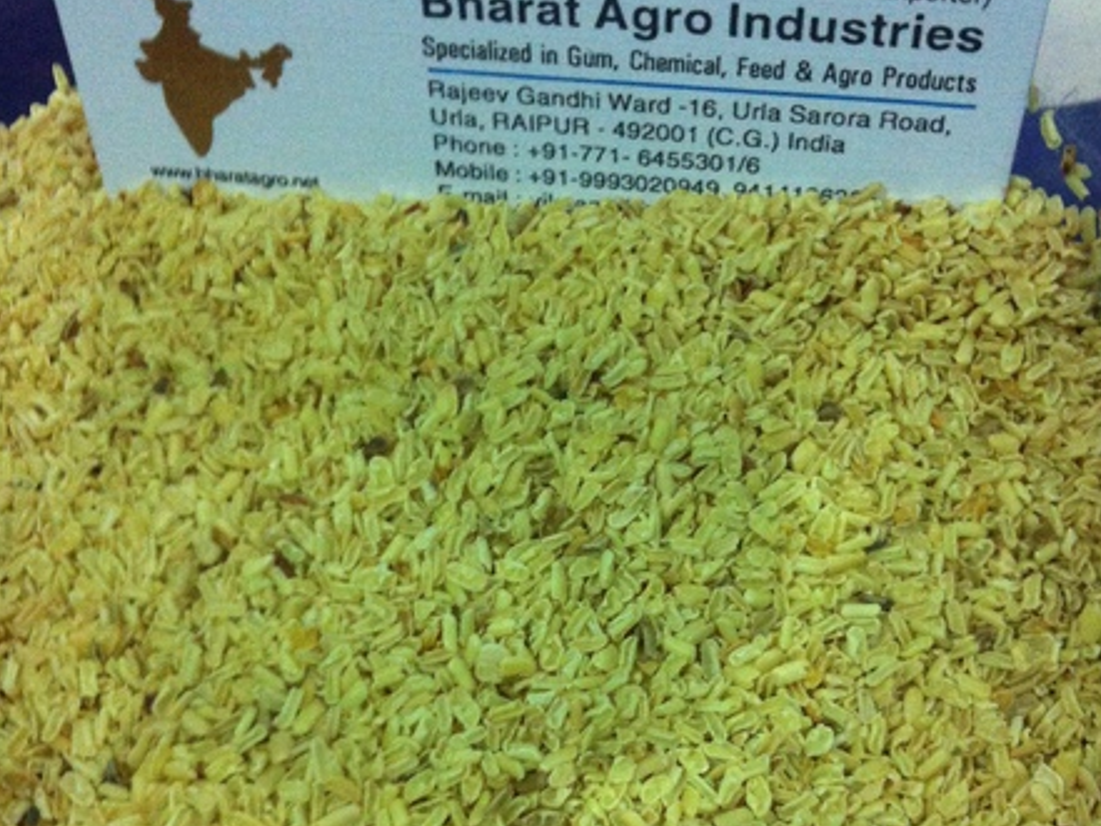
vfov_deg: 27.3
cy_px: 560
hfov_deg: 36.2
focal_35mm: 53
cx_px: 532
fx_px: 1686
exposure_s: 1/17
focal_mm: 3.85
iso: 320
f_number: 2.8
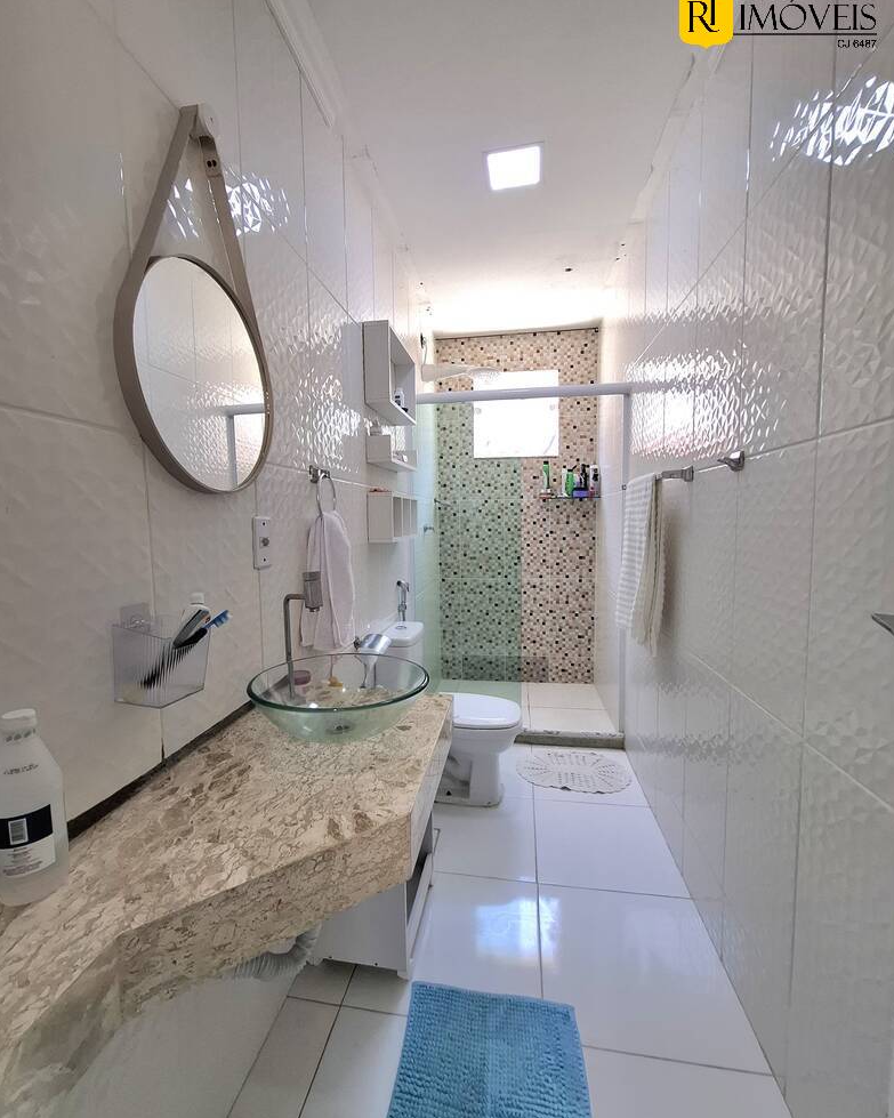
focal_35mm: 14
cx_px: 440
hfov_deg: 88.0
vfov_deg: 100.7
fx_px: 463
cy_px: 569
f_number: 2.2
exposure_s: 1/60.2
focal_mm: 1.74
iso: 50
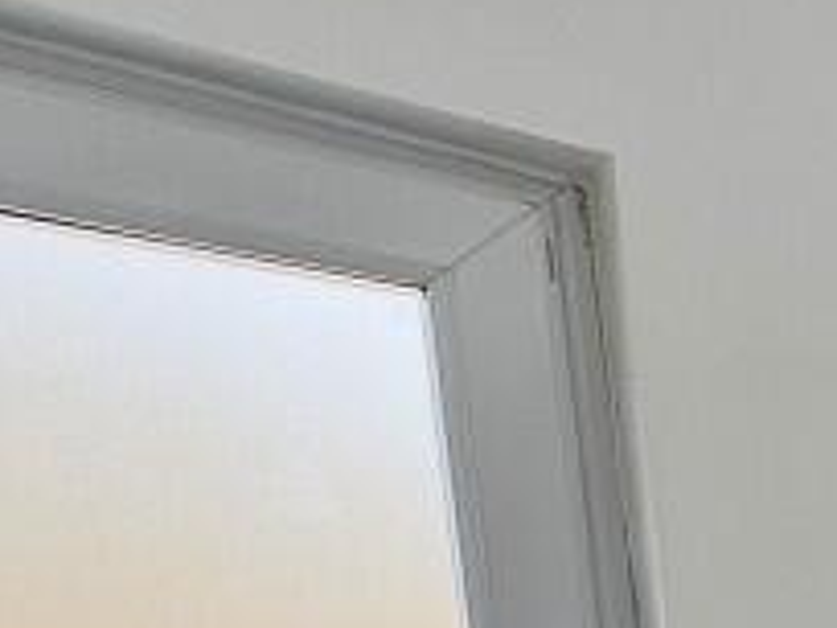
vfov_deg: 22.4
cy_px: 911
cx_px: 1502
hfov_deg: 21.9
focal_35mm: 55
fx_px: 1330
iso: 32
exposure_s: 1/122
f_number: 2.2
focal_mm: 2.22
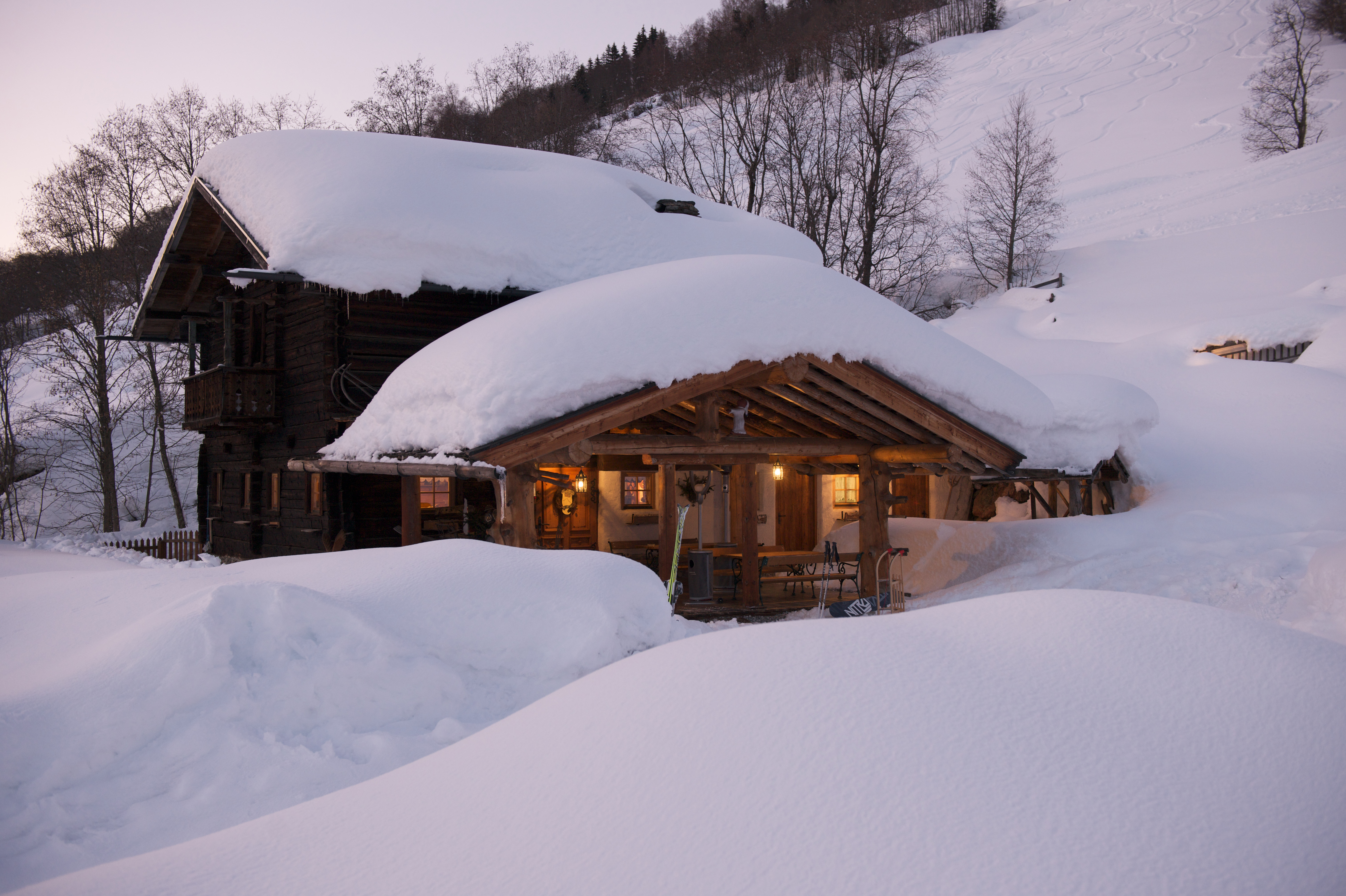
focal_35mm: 36
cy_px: 448
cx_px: 673
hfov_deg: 53.1
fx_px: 1345
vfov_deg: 36.8
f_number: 4
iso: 800
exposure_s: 1/20
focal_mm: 36
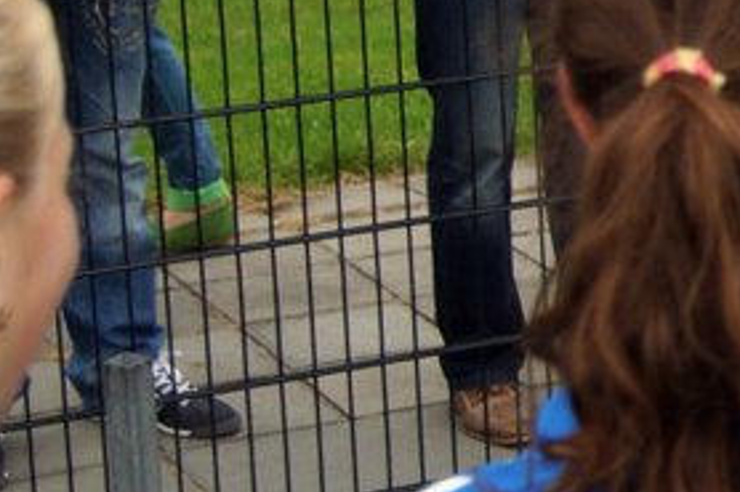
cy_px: 41
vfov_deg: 8.2
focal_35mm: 166
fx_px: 3410
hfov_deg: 11.8
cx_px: 1147
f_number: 4
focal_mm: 30
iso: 500
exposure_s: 1/1000
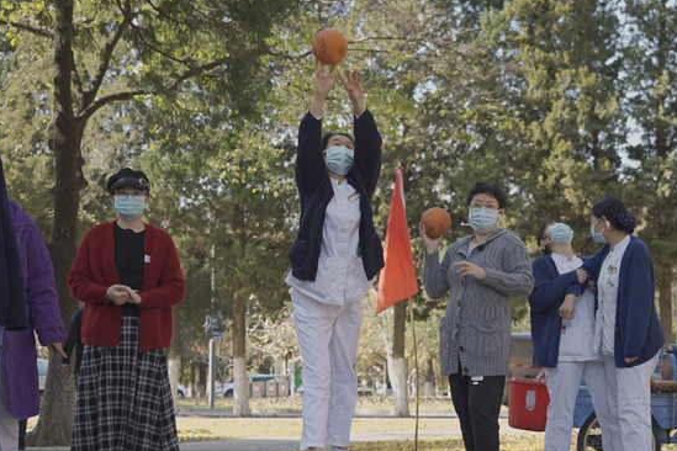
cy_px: 280
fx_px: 1260
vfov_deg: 20.3
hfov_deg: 30.1
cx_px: 367
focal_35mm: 67
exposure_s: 1/250
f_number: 4
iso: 200
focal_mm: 46
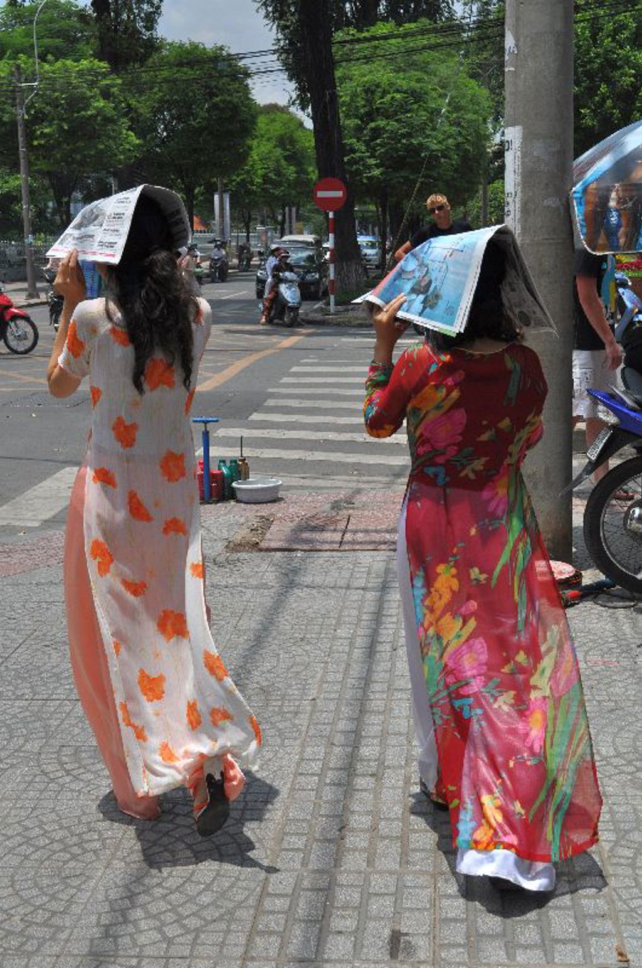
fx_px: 1288
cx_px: 321
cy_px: 484
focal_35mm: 48
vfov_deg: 41.2
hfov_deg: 28.0
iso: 400
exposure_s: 1/2000
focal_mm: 32
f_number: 8
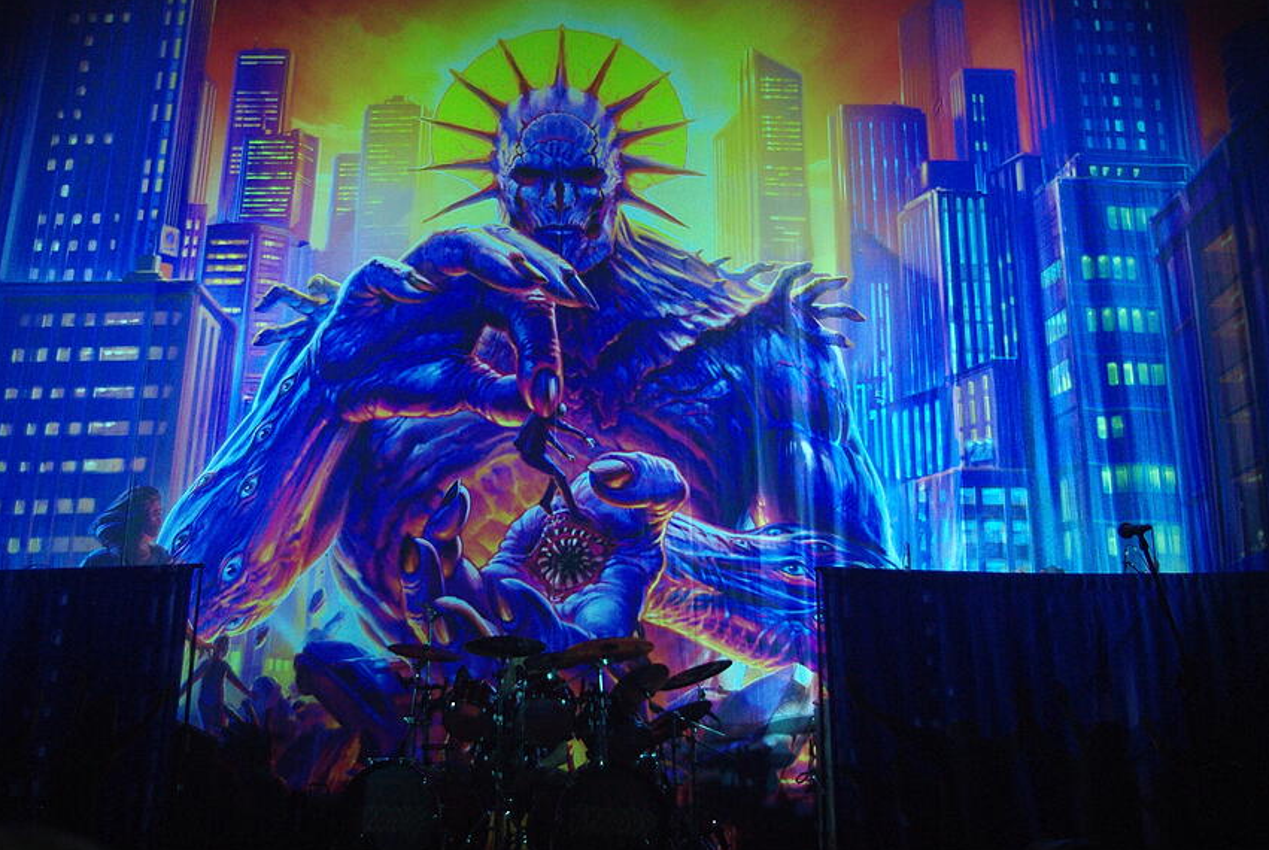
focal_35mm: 34
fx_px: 1200
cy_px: 463
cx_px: 591
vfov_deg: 39.0
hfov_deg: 55.7
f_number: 4
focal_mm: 21
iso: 800
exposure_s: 1/20
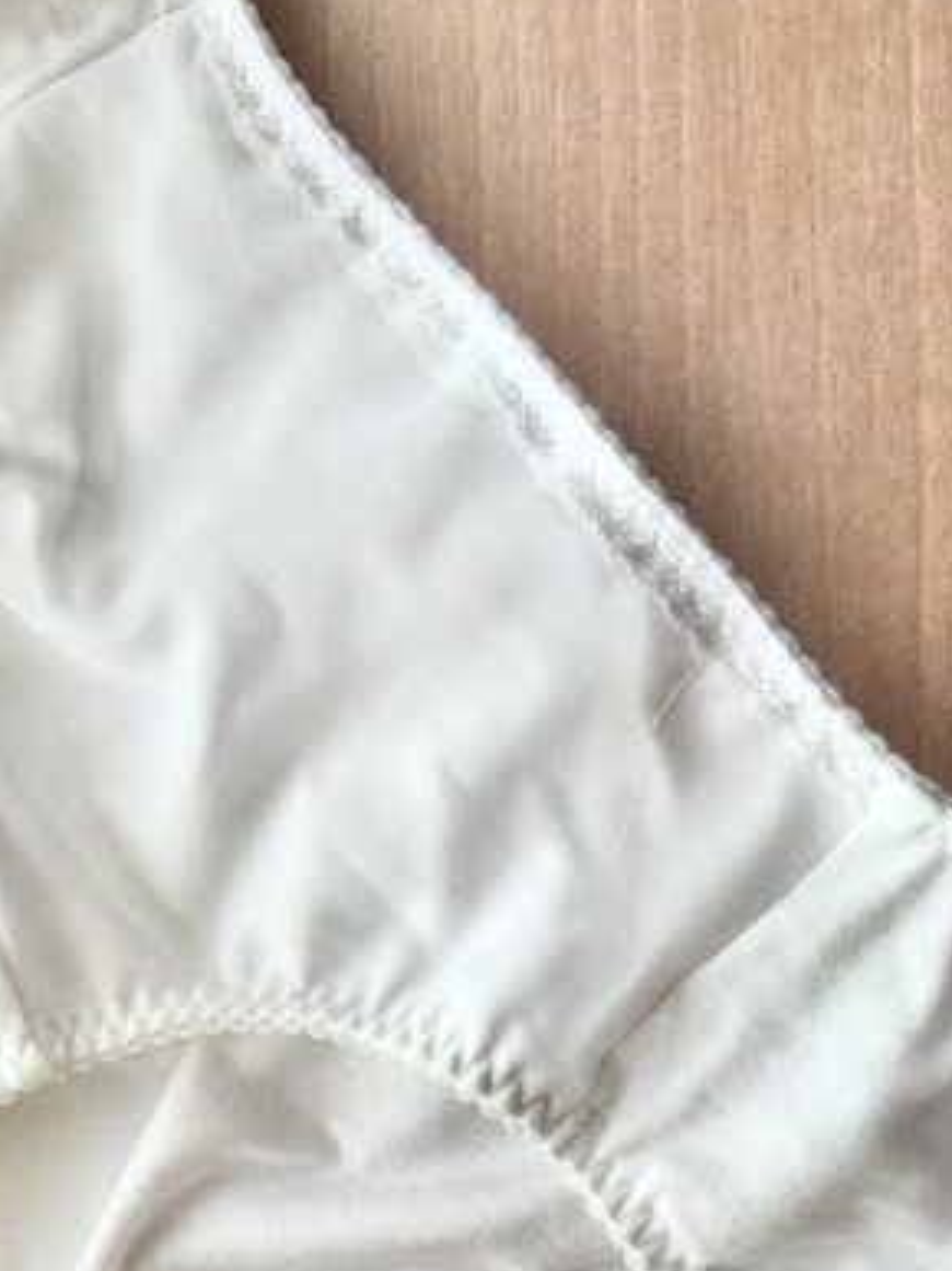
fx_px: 1761
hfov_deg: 29.7
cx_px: 233
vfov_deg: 39.2
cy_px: 851
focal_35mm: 48
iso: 32
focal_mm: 4.15
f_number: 2.2
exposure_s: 1/60
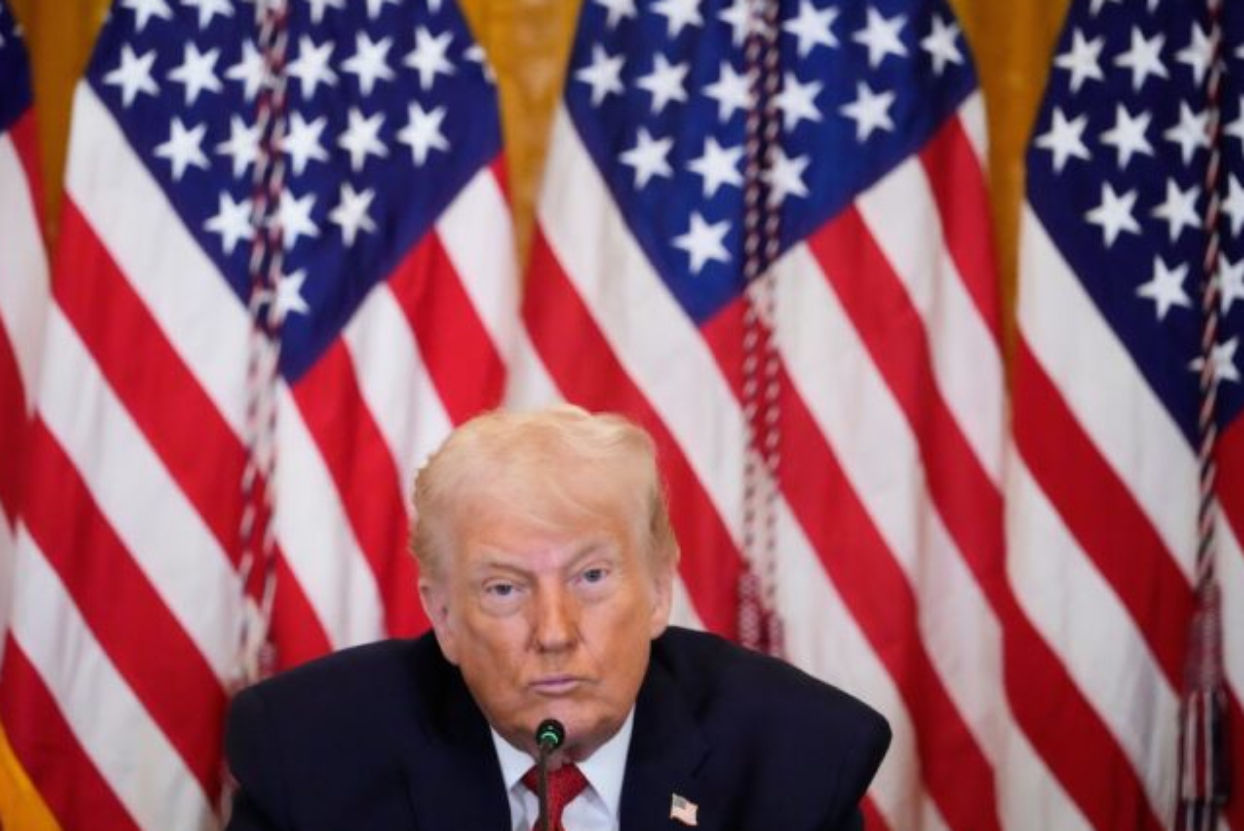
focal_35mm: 564
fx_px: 19497
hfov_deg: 3.7
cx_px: 560
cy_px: 390
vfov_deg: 2.4
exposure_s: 1/160
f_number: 6.3
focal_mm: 500
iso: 12800
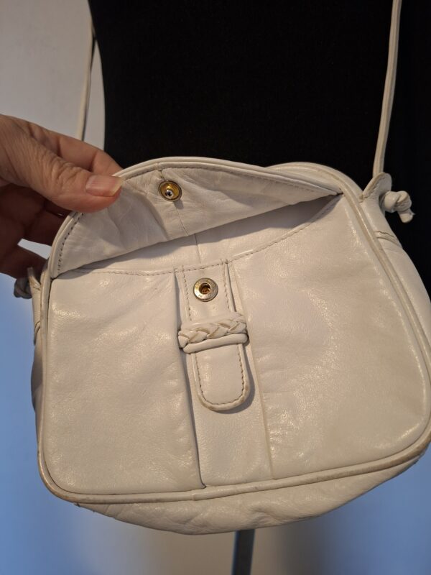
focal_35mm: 23
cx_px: 216
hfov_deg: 58.9
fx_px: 382
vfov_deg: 73.9
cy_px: 288
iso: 640
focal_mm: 5.54
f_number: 1.8
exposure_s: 1/25
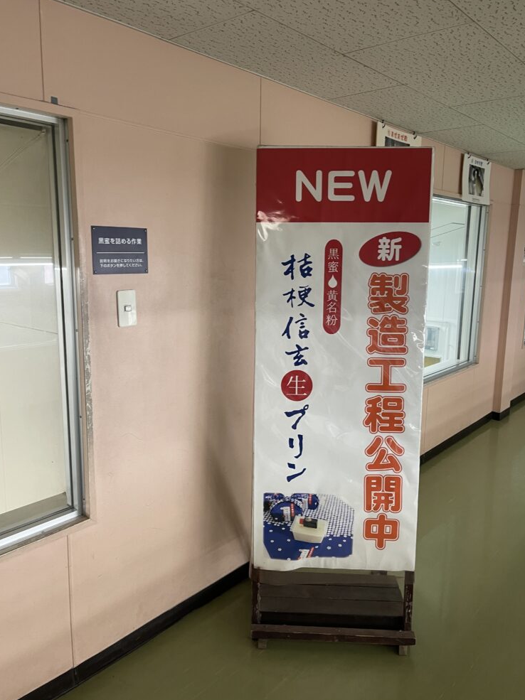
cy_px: 346
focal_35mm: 26
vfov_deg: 67.3
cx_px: 268
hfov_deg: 53.0
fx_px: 526
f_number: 1.6
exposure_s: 1/50
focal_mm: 5.1
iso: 125
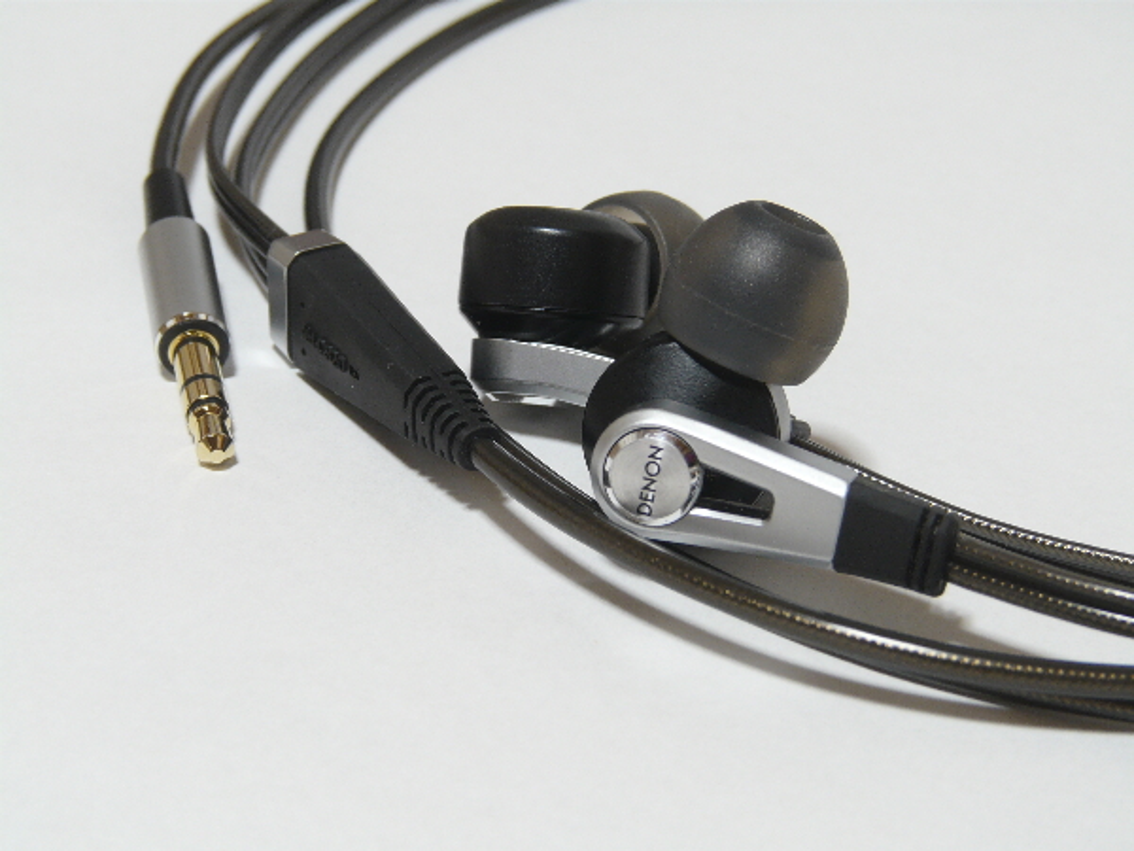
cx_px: 567
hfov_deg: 17.3
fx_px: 3735
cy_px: 426
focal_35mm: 114
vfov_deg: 13.0
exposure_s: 1/2
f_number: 5
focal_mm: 18.8
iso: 100
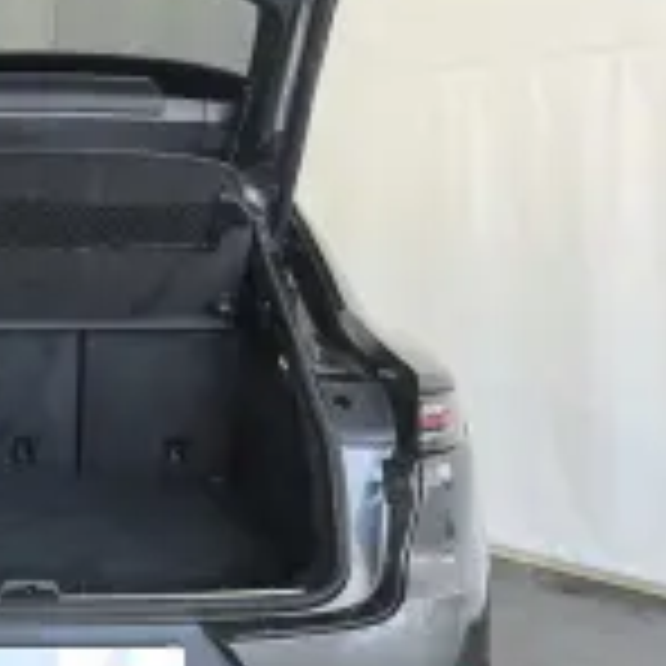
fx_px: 1262
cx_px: 22
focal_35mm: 58
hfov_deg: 28.0
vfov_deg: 29.6
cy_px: 324
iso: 80
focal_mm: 6.98
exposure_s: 1/100
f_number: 1.4
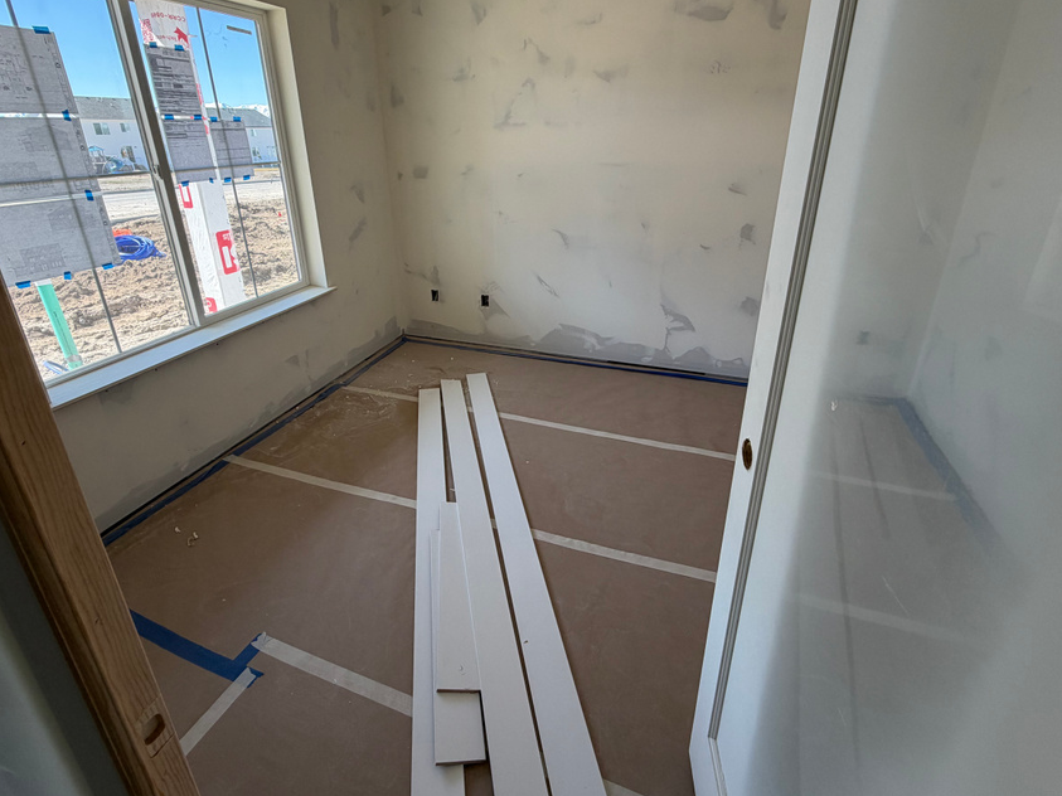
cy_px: 325
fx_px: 521
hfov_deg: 91.0
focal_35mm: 17
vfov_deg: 74.0
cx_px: 520
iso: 64
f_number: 2.2
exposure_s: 1/127
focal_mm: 2.22
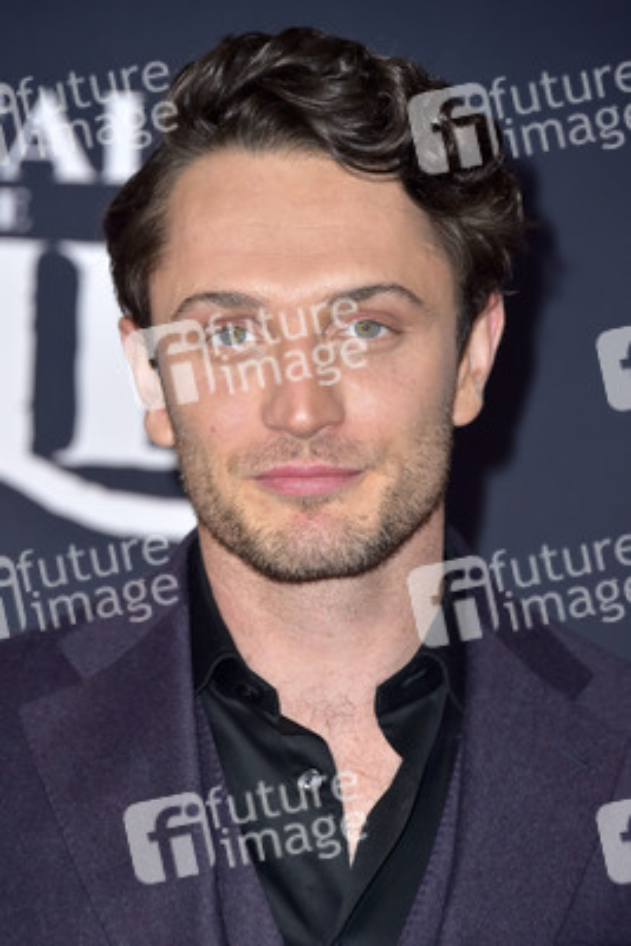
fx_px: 6041
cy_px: 473
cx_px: 316
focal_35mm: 230
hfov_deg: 6.0
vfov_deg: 8.9
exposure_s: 1/250
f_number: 7.1
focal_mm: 230
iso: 320
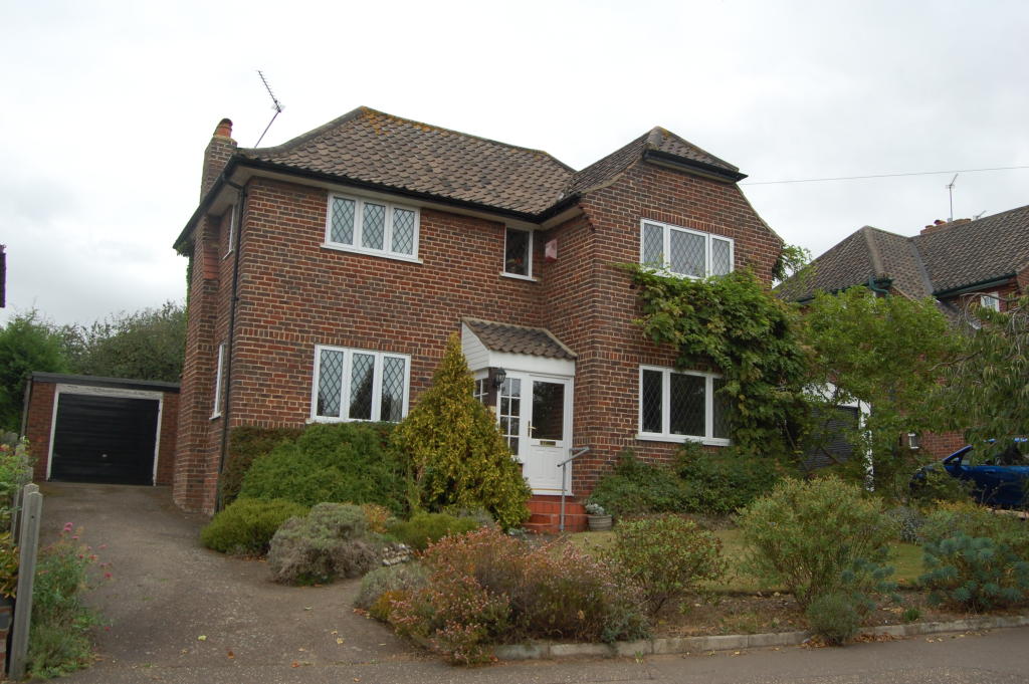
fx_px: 857
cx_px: 514
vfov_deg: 43.5
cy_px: 342
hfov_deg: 62.0
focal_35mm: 30
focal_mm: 20
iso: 400
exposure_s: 1/250
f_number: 8
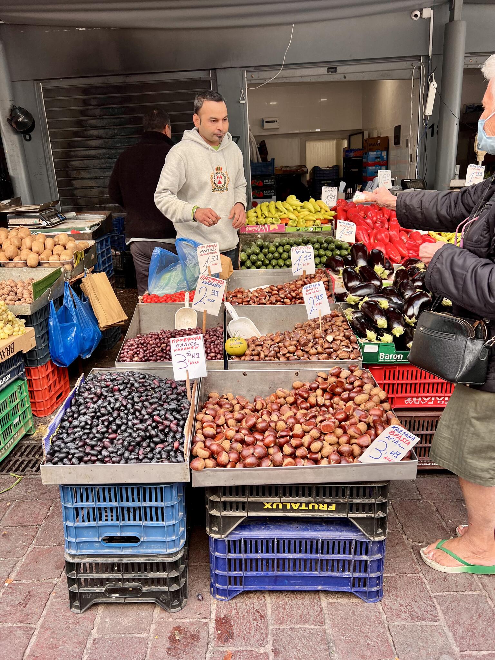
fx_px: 496
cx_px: 248
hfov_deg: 53.1
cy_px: 330
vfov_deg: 67.3
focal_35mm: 26
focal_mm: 5.7
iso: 50
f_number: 1.5
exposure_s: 1/344
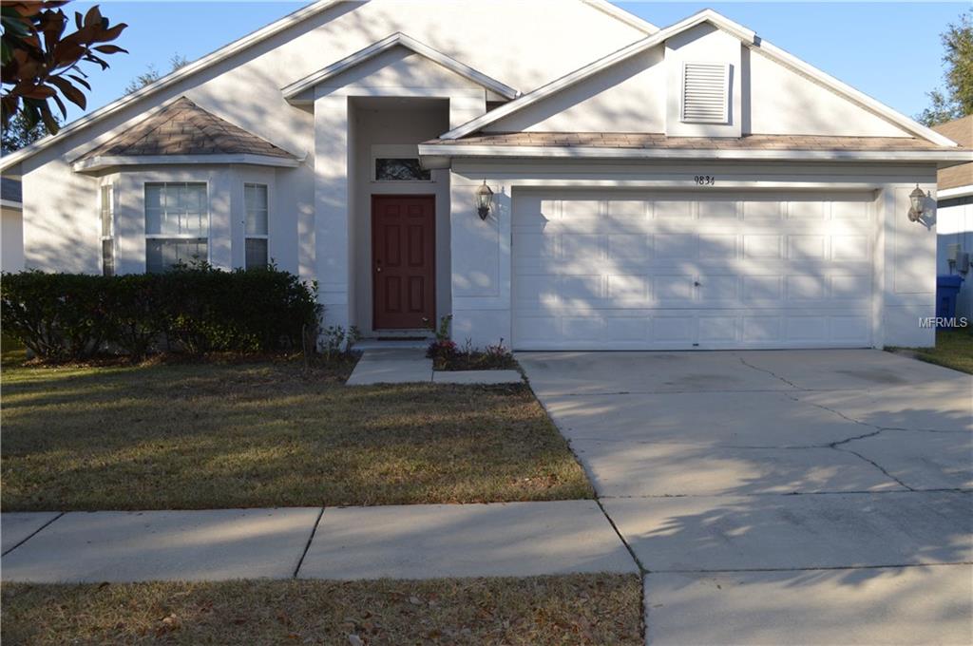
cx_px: 486
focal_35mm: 33
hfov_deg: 57.3
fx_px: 891
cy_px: 323
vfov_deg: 39.9
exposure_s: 1/200
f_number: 6.3
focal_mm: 22
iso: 100
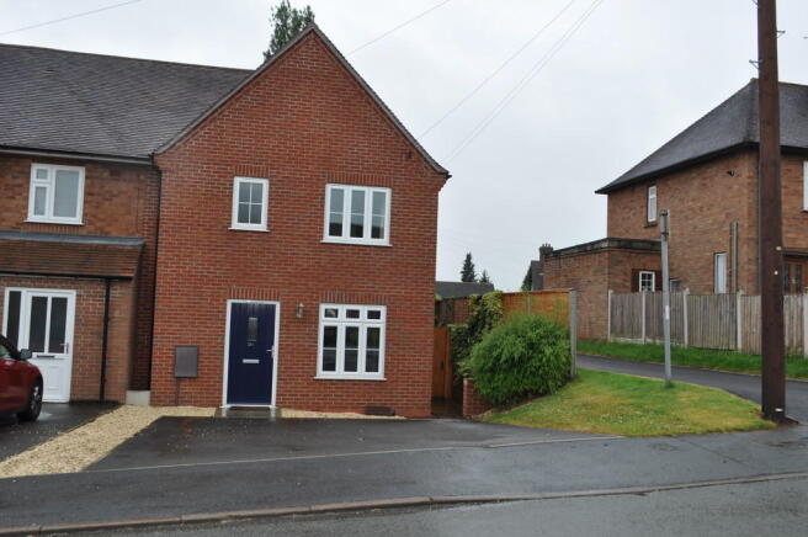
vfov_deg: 39.9
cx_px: 404
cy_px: 268
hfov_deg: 57.3
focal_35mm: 33
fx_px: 740
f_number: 9
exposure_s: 1/200
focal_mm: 22
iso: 200
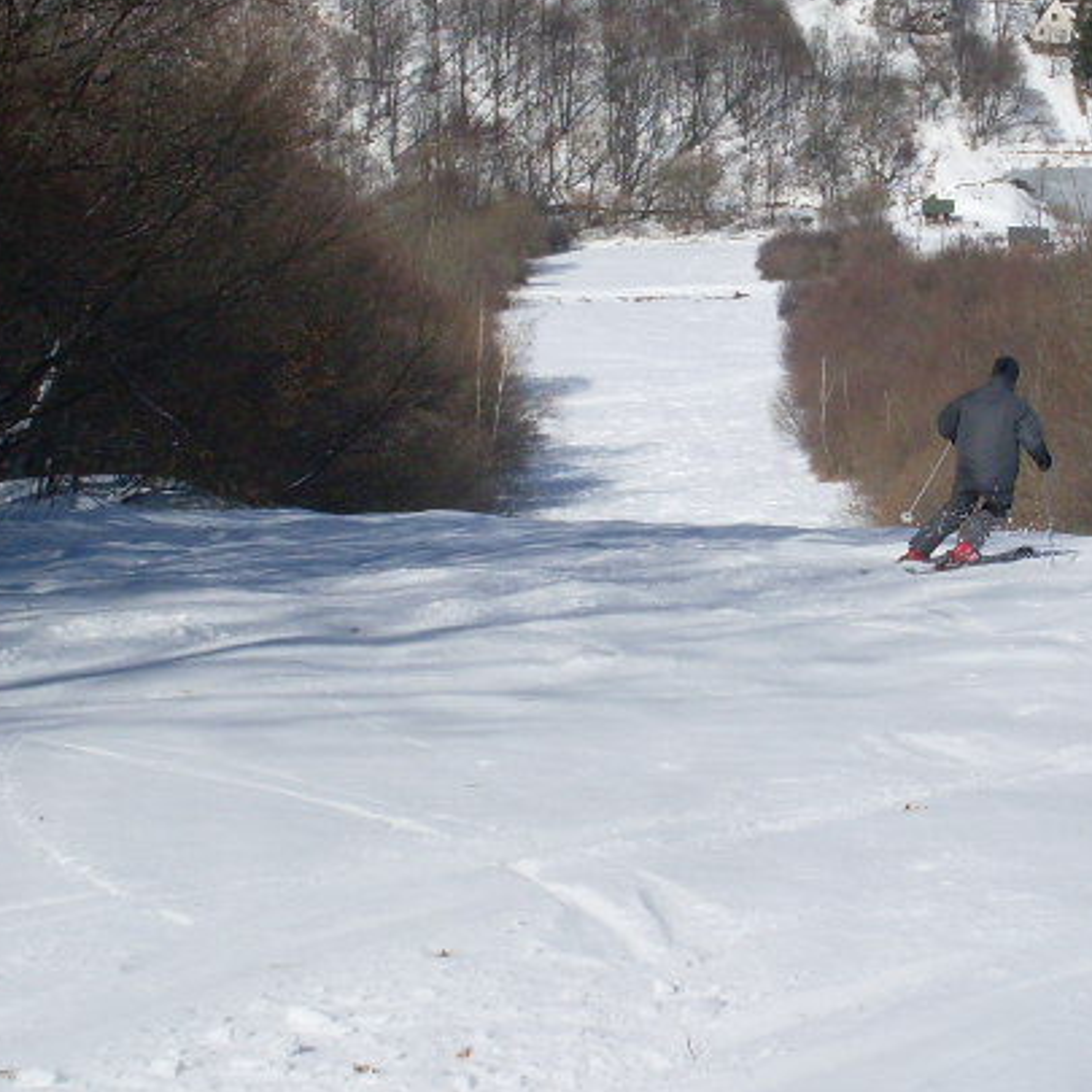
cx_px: 733
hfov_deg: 20.3
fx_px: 3034
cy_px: 410
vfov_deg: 20.4
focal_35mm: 85
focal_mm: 6.3
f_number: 8.4
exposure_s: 1/500
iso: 80
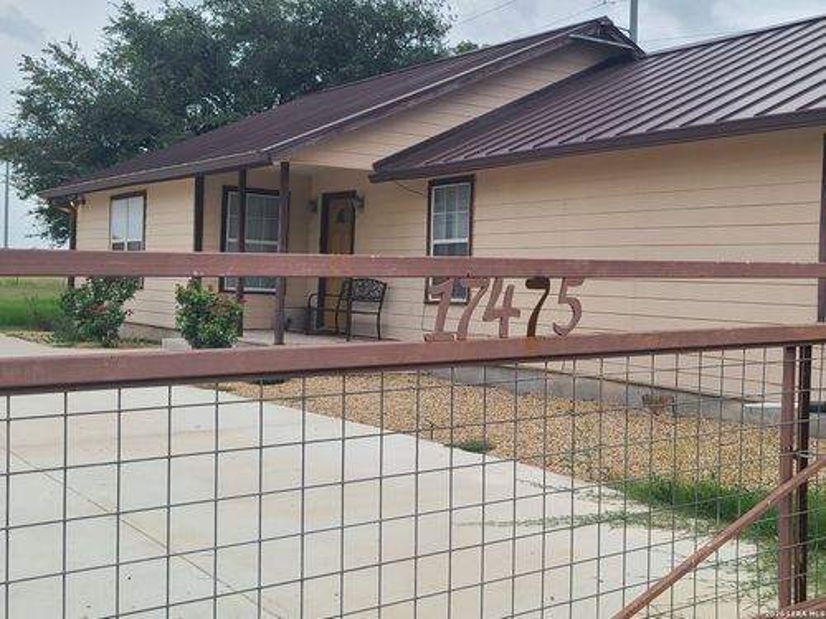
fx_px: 620
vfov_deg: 53.1
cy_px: 310
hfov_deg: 67.3
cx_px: 413
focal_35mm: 26
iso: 40
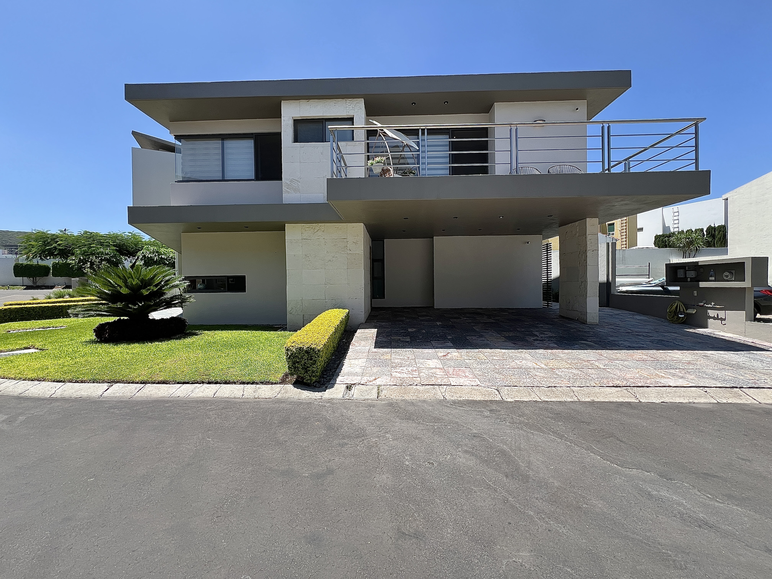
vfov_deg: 89.9
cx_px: 386
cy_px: 290
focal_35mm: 13
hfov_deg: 106.2
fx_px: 290
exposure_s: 1/951
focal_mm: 1.57
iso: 32
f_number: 1.8
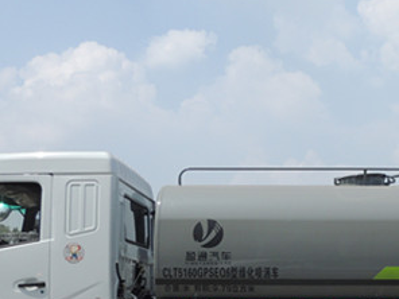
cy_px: 282
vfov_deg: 20.8
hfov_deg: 27.6
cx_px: 314
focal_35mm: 69
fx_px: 795
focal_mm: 4.3
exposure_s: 1/1250
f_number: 3.3
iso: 100
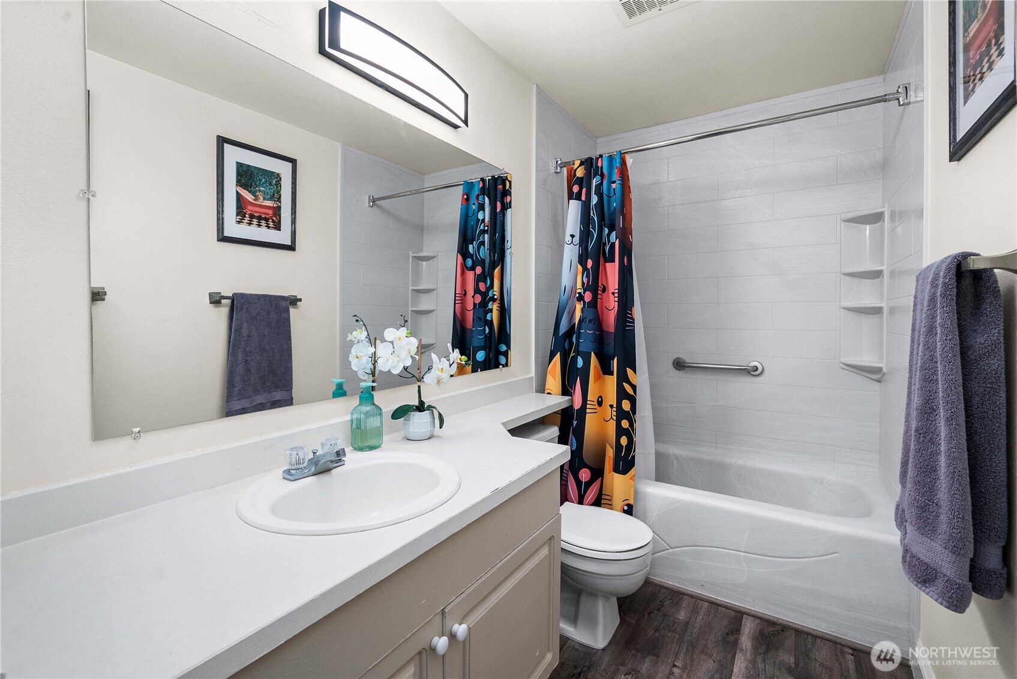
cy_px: 340
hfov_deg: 100.4
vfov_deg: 77.4
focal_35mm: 15
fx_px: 424
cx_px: 508
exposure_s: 1/60
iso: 160
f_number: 7.1
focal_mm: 15
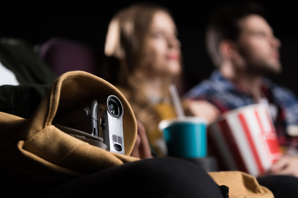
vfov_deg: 19.4
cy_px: 99
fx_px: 579
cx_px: 149
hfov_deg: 28.8
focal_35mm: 70
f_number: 4
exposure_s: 1/160
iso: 100
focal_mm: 70
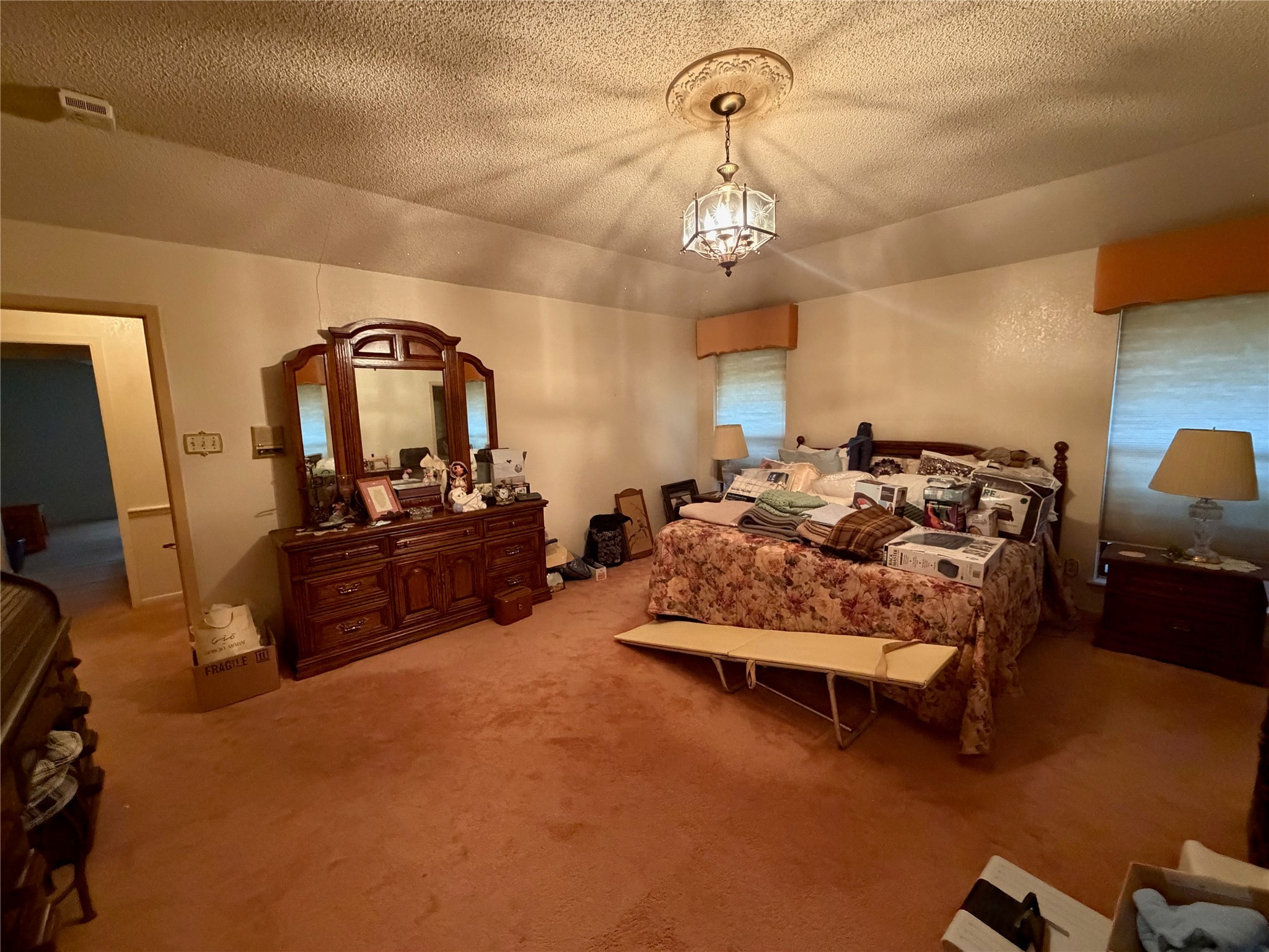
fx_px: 513
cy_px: 476
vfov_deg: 85.7
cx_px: 634
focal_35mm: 14
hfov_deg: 102.1
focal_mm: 2.22
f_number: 2.2
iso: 1000
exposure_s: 1/60
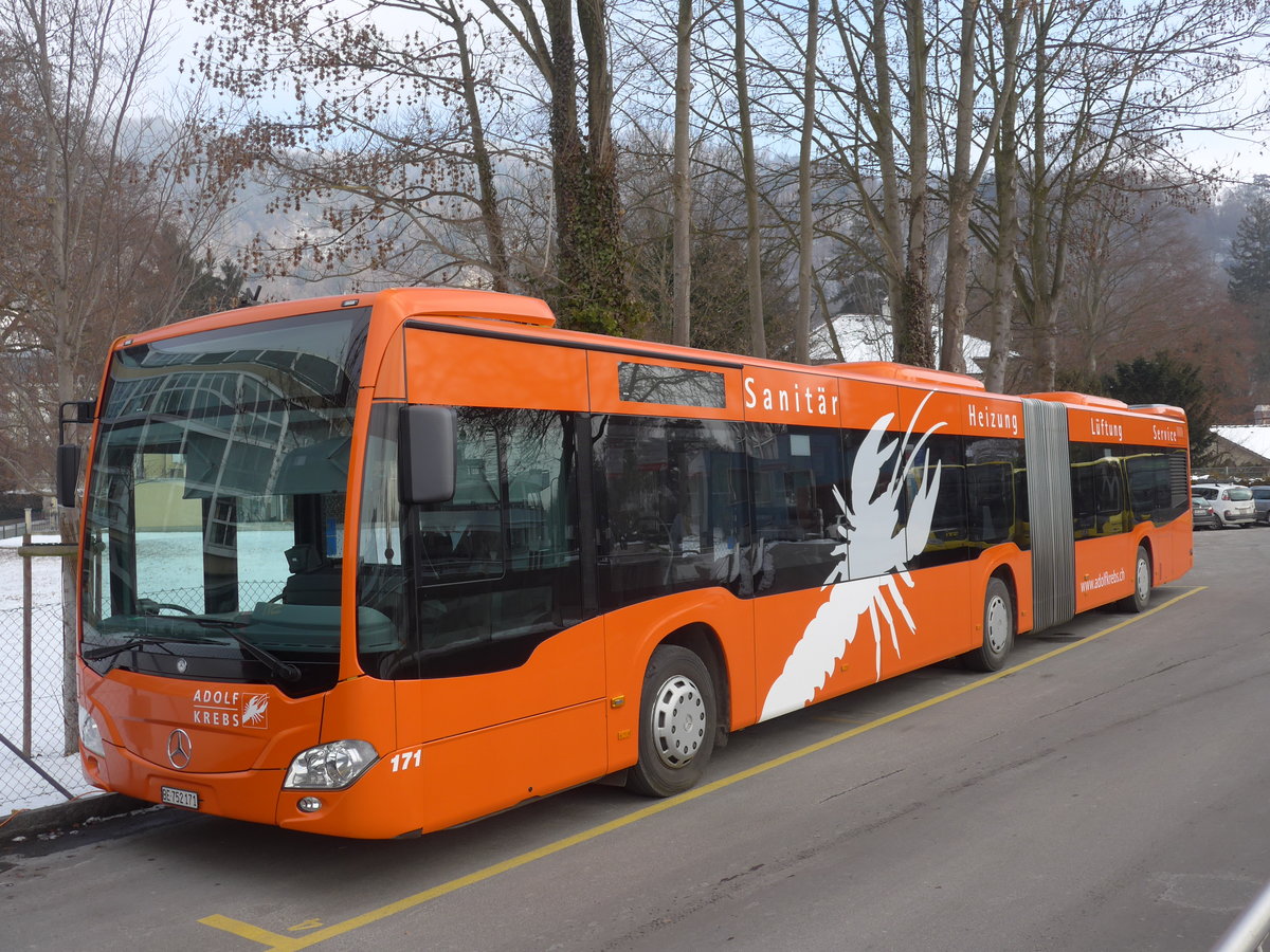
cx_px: 635
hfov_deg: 54.0
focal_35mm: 34
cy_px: 476
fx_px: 1247
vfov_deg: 41.8
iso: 80
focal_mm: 7
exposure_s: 1/400
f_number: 2.8
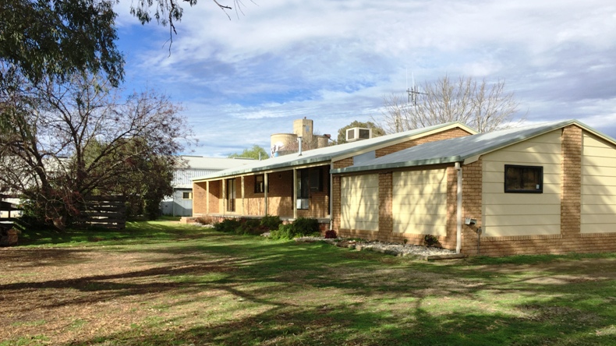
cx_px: 306
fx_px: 523
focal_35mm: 32
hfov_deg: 61.0
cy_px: 221
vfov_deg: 36.4
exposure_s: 1/1883
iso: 32
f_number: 2.2
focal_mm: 4.15
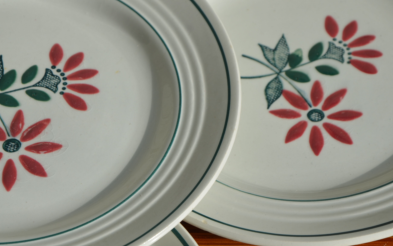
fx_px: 1860
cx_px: 218
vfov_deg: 7.6
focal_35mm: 174
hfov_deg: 12.1
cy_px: 145
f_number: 8
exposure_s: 1/125
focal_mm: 85
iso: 110
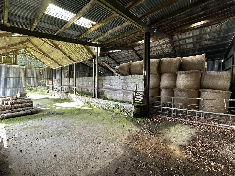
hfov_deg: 102.1
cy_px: 88
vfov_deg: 85.7
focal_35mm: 14
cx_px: 118
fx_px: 95
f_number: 2.2
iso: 125
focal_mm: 2.22
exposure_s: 1/99
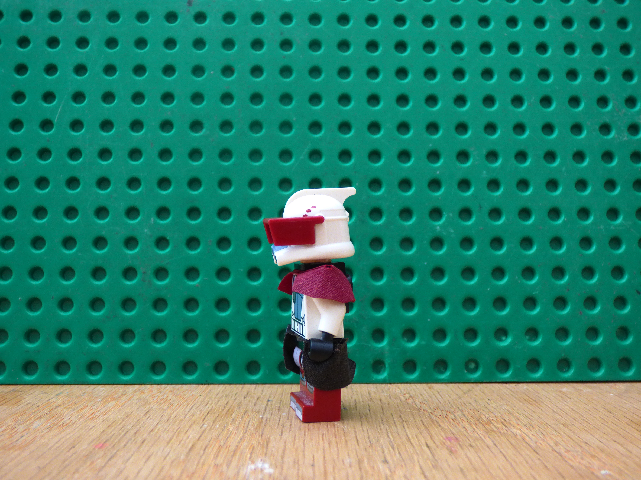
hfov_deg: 47.9
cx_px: 320
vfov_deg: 36.8
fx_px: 722
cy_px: 240
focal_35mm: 39
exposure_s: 1/2
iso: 400
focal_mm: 7.07
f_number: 3.6
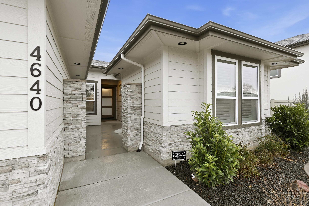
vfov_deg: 70.4
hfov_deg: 93.3
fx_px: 146
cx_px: 154
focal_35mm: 17
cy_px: 103
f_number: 8
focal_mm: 17
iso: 1000
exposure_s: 1/60
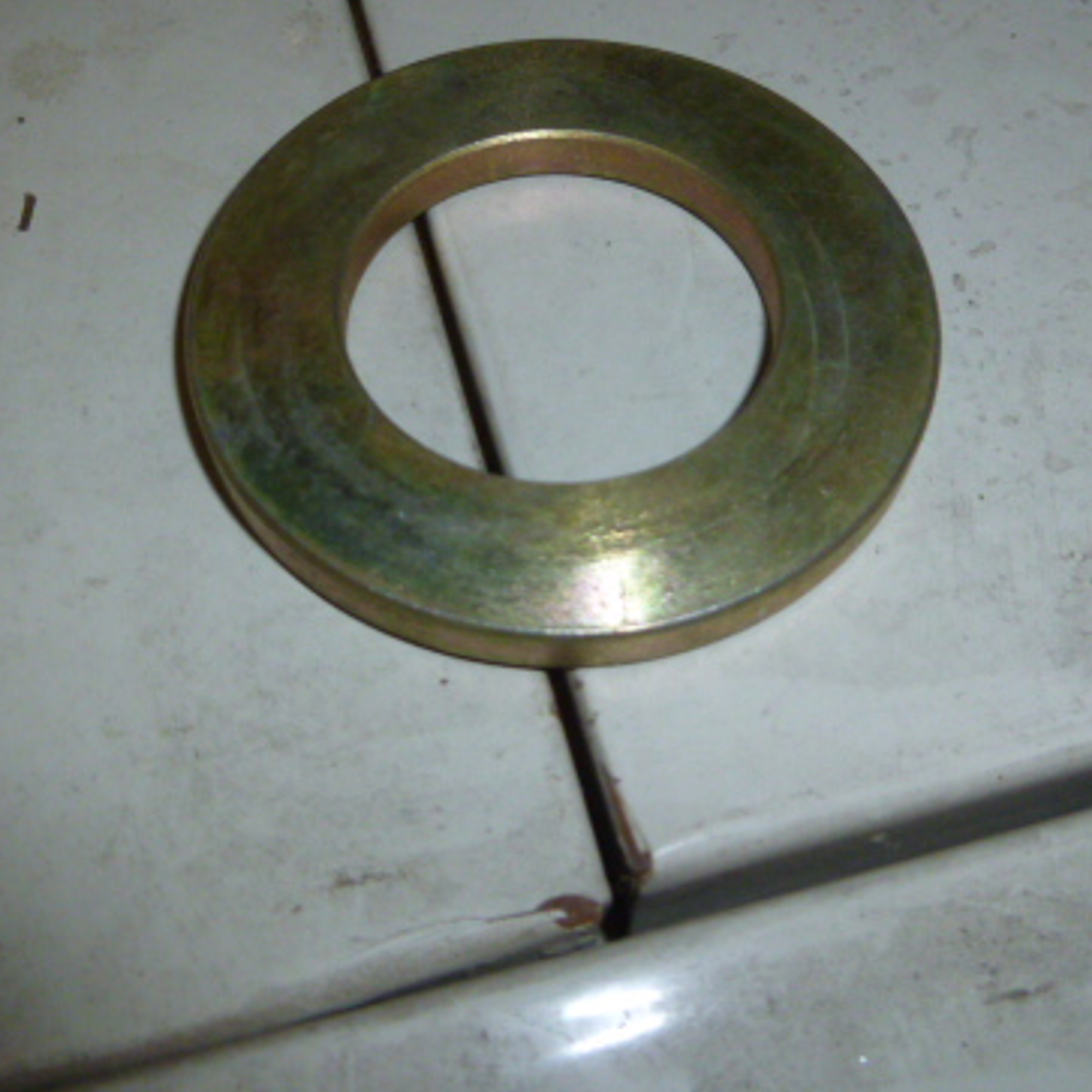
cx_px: 478
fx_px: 1392
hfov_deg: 42.8
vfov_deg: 42.5
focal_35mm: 39
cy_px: 406
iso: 160
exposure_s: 1/60
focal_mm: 4.5
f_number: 3.1
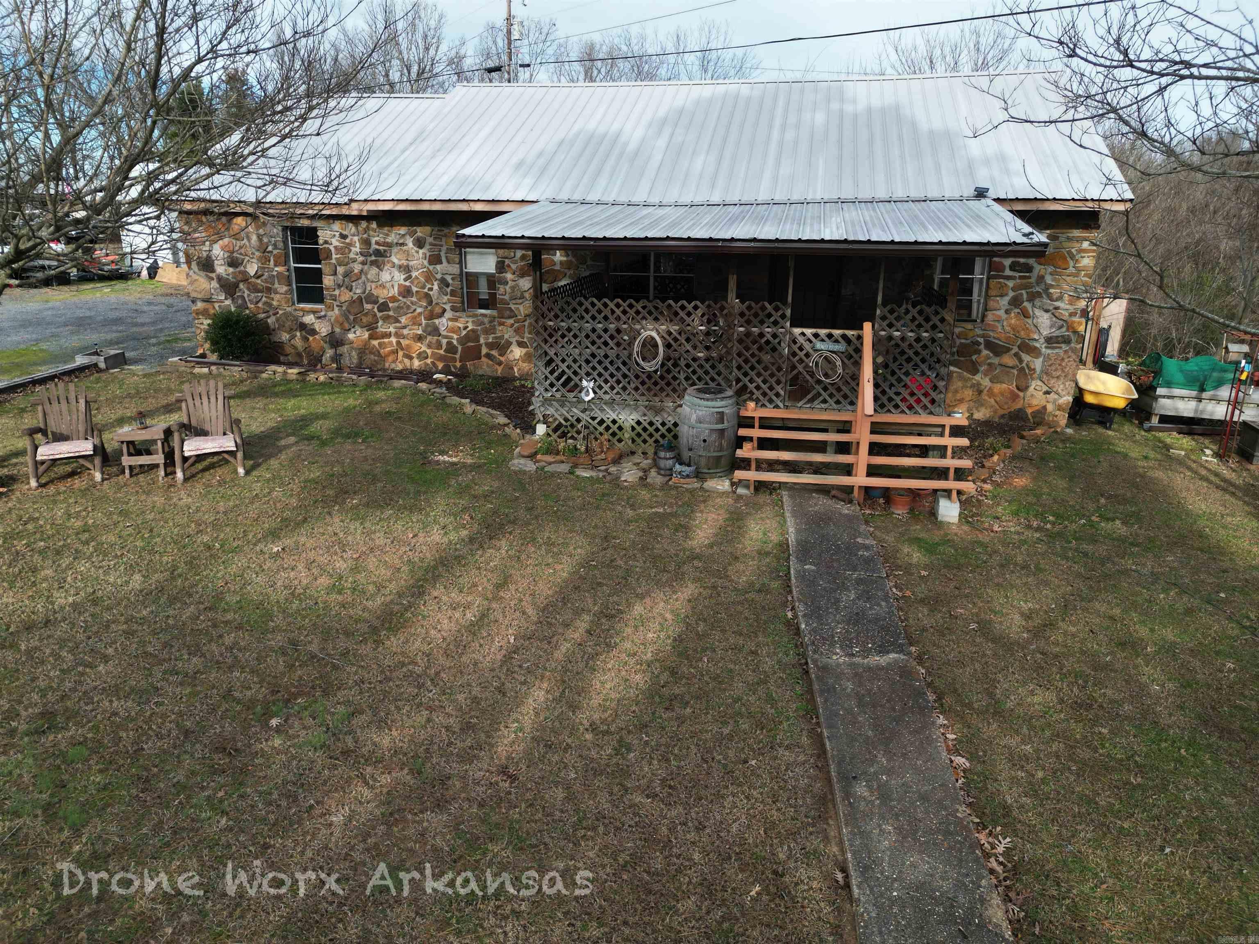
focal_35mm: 24
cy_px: 472
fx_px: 873
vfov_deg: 56.8
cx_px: 630
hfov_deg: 71.6
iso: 200
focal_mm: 6.72
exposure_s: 1/1250
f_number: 1.7
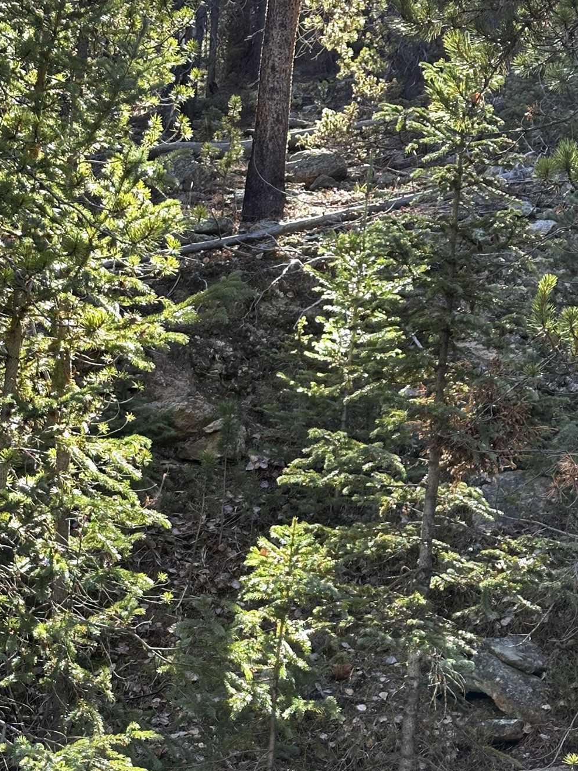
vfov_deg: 22.9
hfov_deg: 17.6
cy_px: 628
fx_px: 1871
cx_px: 297
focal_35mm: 84
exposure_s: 1/121
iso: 64
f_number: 1.78
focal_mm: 6.86
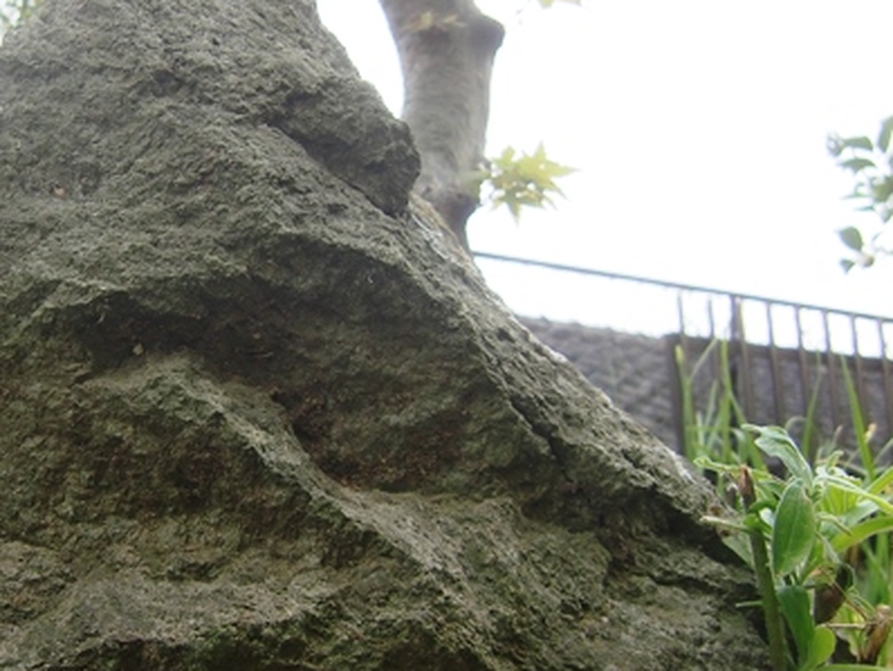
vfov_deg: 32.2
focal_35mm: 45
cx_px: 233
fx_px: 1162
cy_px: 355
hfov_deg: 41.0
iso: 64
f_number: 2.6
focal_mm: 4.9
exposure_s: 1/160
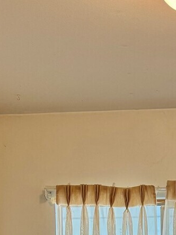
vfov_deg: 21.3
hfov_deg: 18.8
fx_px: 529
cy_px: 348
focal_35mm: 78
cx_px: 131
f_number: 1.78
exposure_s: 1/120
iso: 160
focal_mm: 6.76
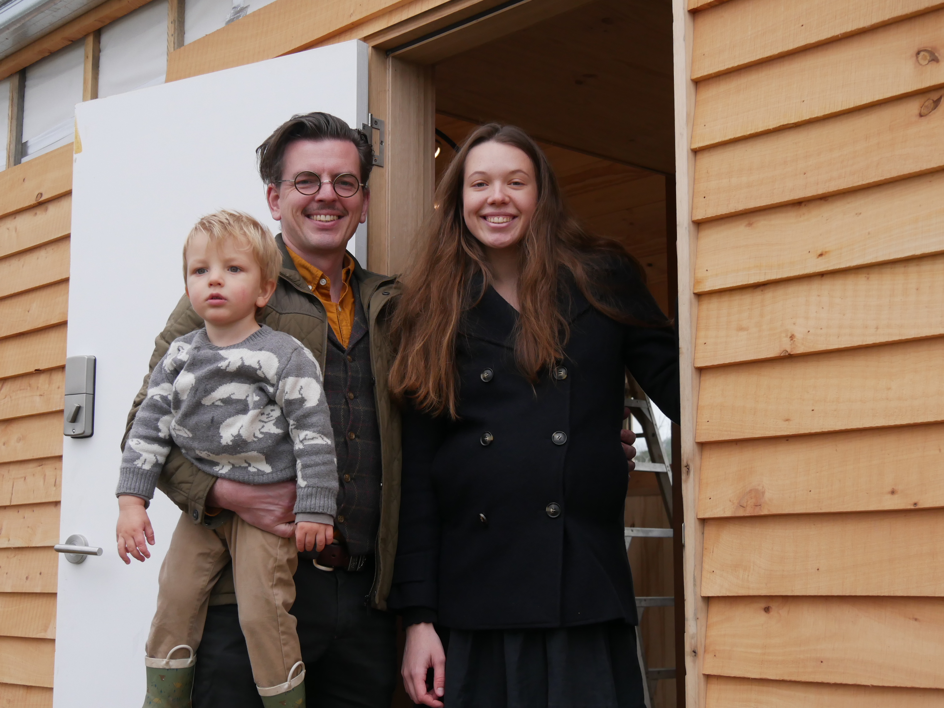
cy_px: 354
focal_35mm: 56
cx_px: 472
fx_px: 1527
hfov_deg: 34.3
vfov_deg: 26.1
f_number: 5
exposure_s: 1/640
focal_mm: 28
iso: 640
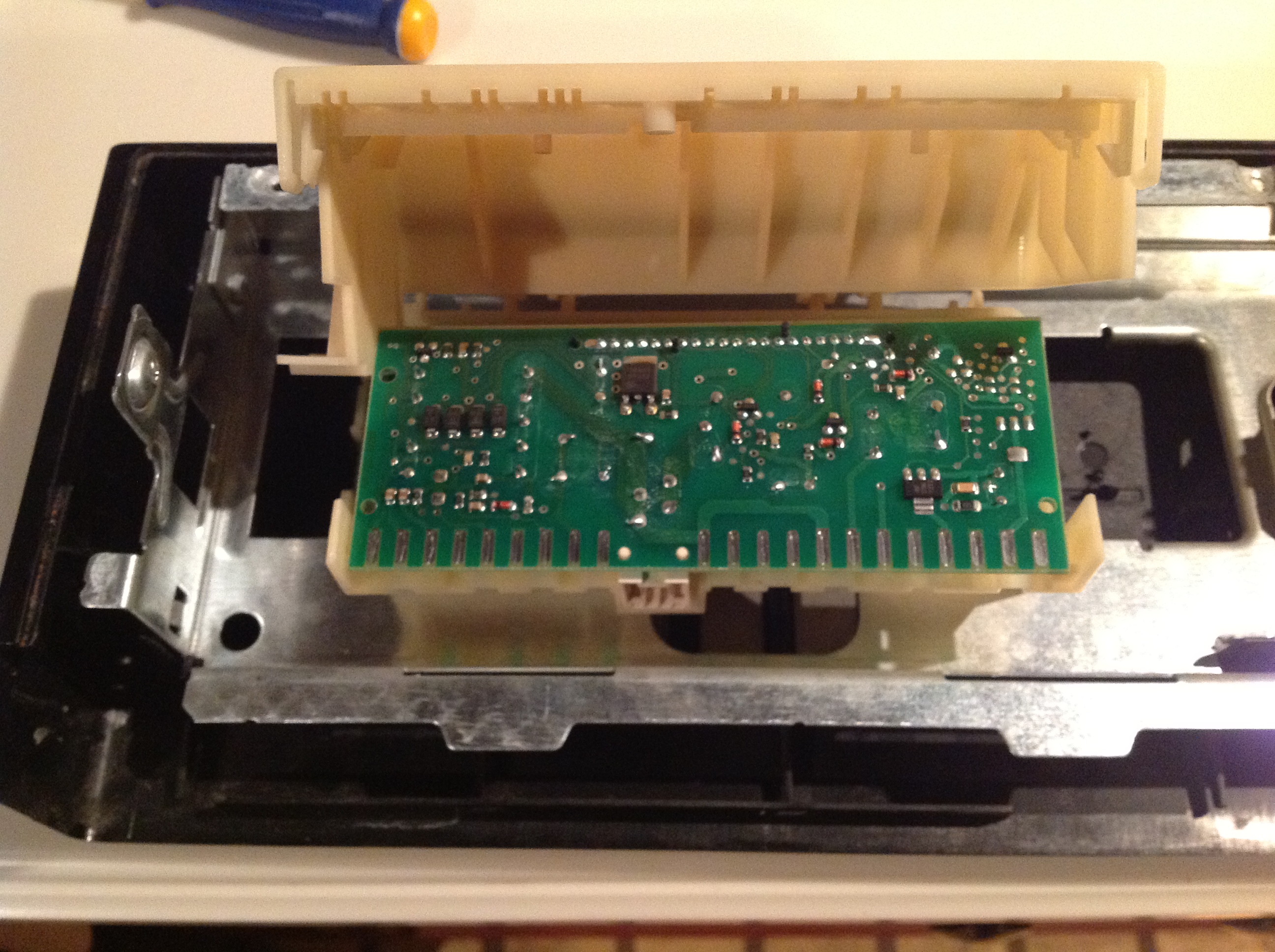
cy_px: 476
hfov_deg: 52.7
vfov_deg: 40.6
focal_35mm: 35
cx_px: 638
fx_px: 1287
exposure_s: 1/15
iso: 500
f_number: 2.4
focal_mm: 4.28
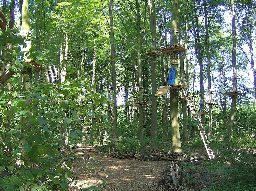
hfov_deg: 49.1
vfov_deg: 37.6
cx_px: 128
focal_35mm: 38
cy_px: 96
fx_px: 280
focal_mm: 6.4
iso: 100
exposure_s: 1/87.8
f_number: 2.9
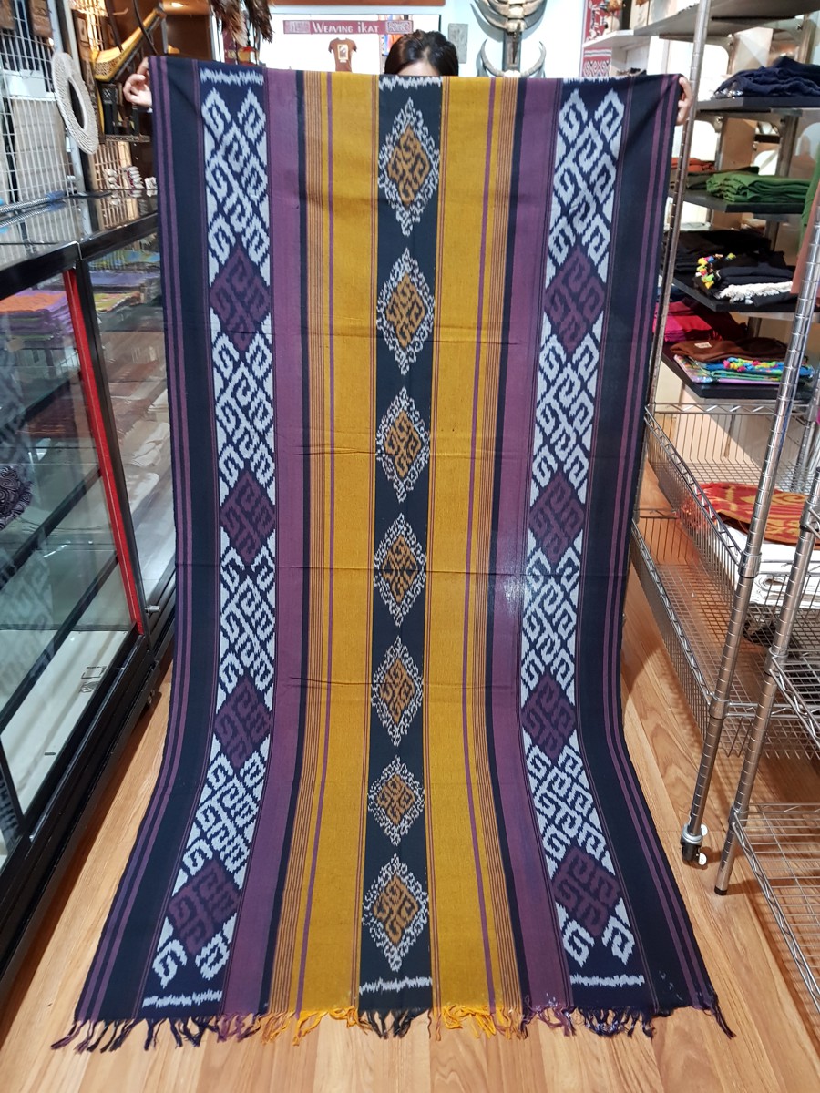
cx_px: 410
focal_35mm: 26
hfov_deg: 53.1
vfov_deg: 67.3
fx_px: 821
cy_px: 546
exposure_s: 1/10
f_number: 1.7
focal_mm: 4.3
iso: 200
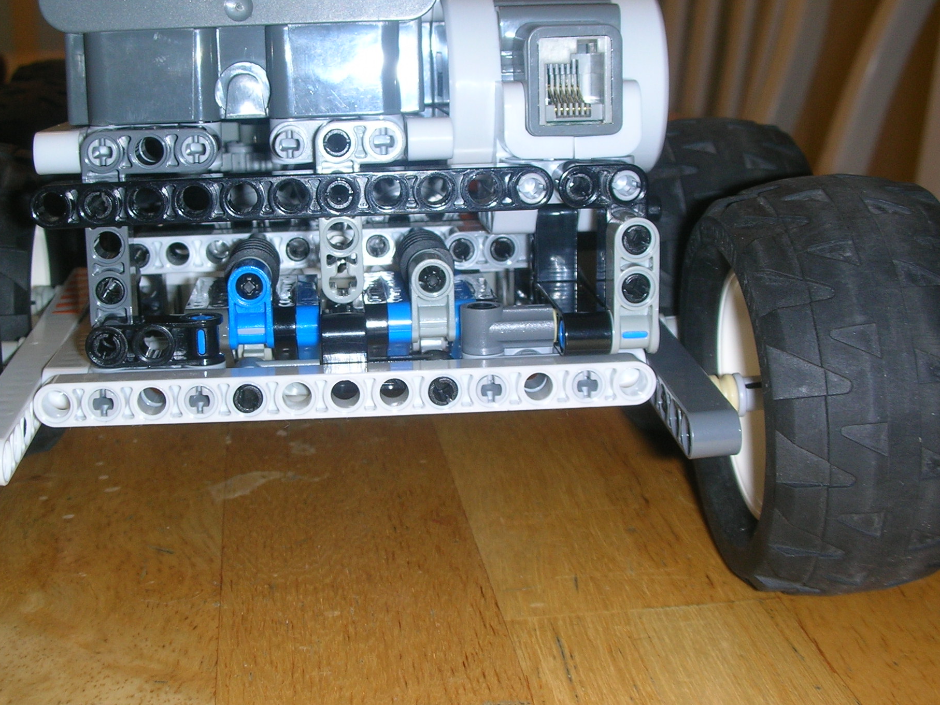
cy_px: 323
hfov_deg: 37.9
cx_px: 343
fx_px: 1358
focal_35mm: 50
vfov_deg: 29.1
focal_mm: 5.8
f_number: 3
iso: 50
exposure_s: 1/60.1
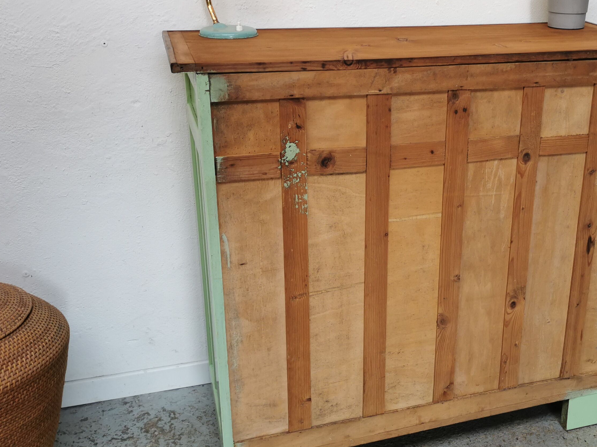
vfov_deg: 32.8
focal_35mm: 44
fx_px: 759
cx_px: 423
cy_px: 187
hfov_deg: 42.1
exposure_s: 1/50
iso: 100
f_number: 1.8
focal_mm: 5.58
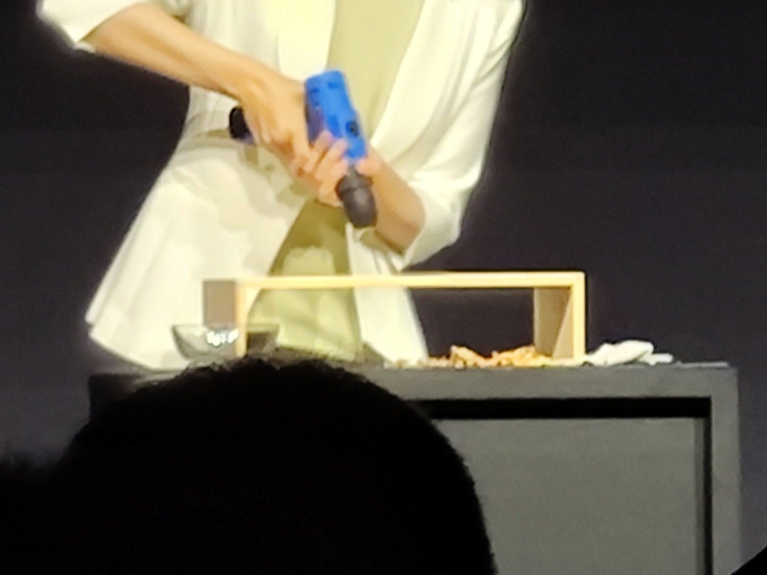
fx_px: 12853
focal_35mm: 580
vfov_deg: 2.6
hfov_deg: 3.4
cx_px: 210
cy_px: -84
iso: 320
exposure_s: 1/100
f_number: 2
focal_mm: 9
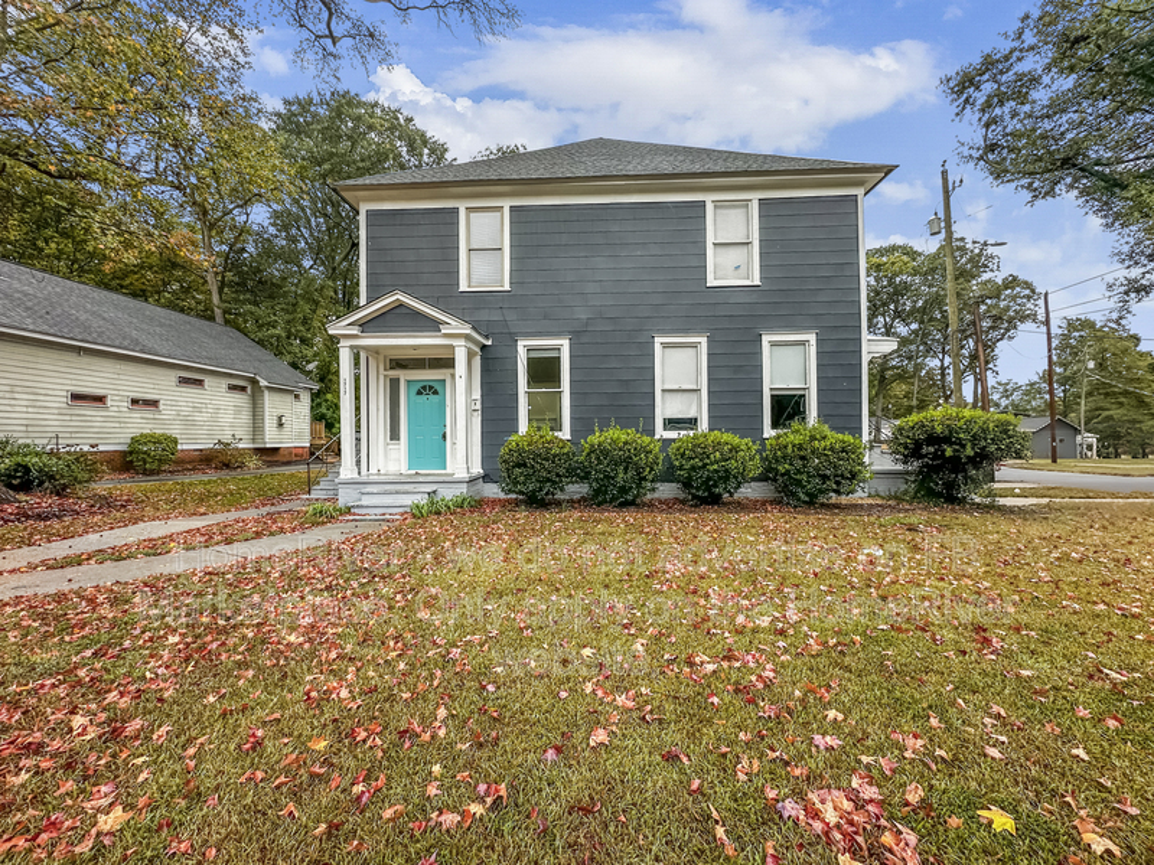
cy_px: 432
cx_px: 577
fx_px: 467
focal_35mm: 14
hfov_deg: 102.1
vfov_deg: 85.7
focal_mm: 2.22
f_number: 2.2
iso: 64
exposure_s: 1/100
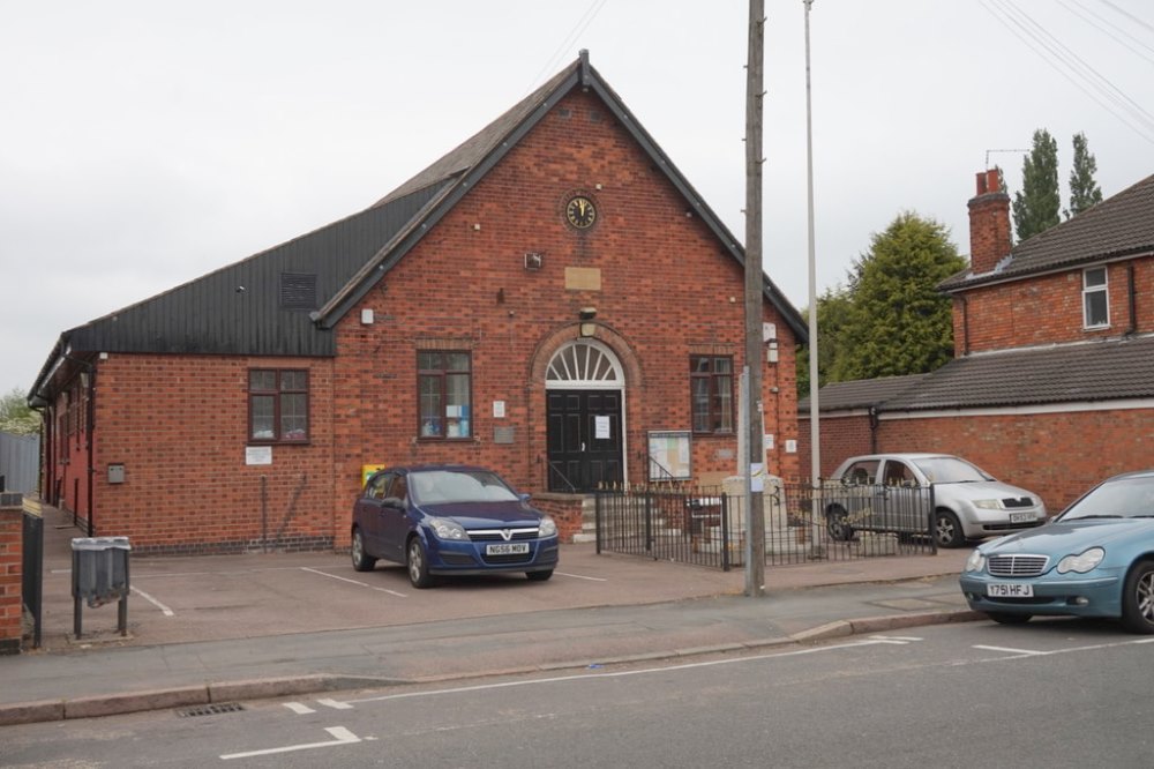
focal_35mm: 33
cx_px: 577
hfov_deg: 57.2
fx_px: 1057
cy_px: 384
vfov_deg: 39.9
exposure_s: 1/100
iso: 100
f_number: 7.1
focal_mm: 22
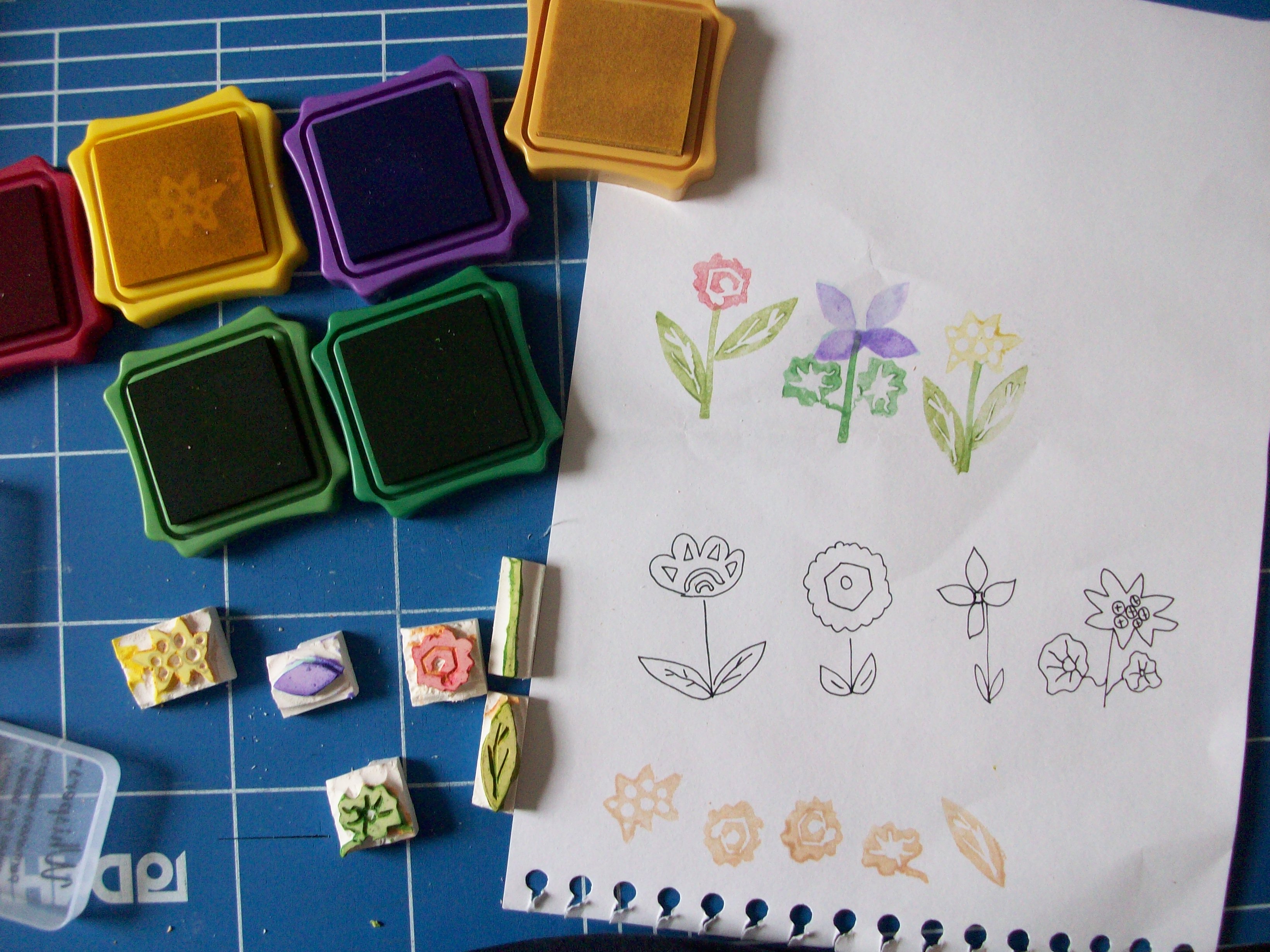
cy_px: 476
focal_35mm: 34
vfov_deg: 41.8
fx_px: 1247
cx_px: 635
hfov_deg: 54.0
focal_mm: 5.7
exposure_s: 1/23.7
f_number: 2.8
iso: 160
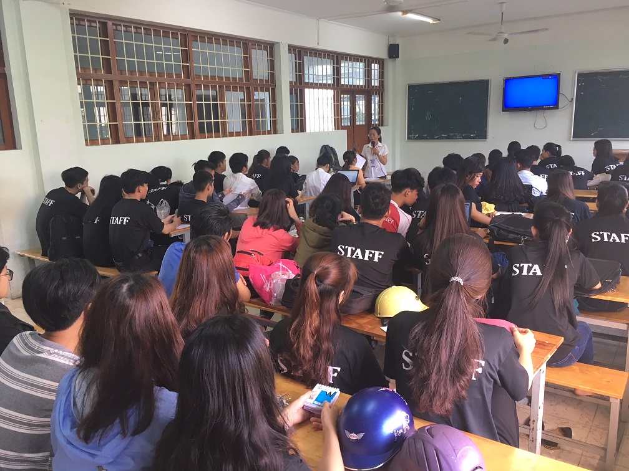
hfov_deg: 61.7
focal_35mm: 29
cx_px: 314
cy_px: 236
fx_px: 527
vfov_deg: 48.2
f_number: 2.2
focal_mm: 4.15
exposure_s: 1/33
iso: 100
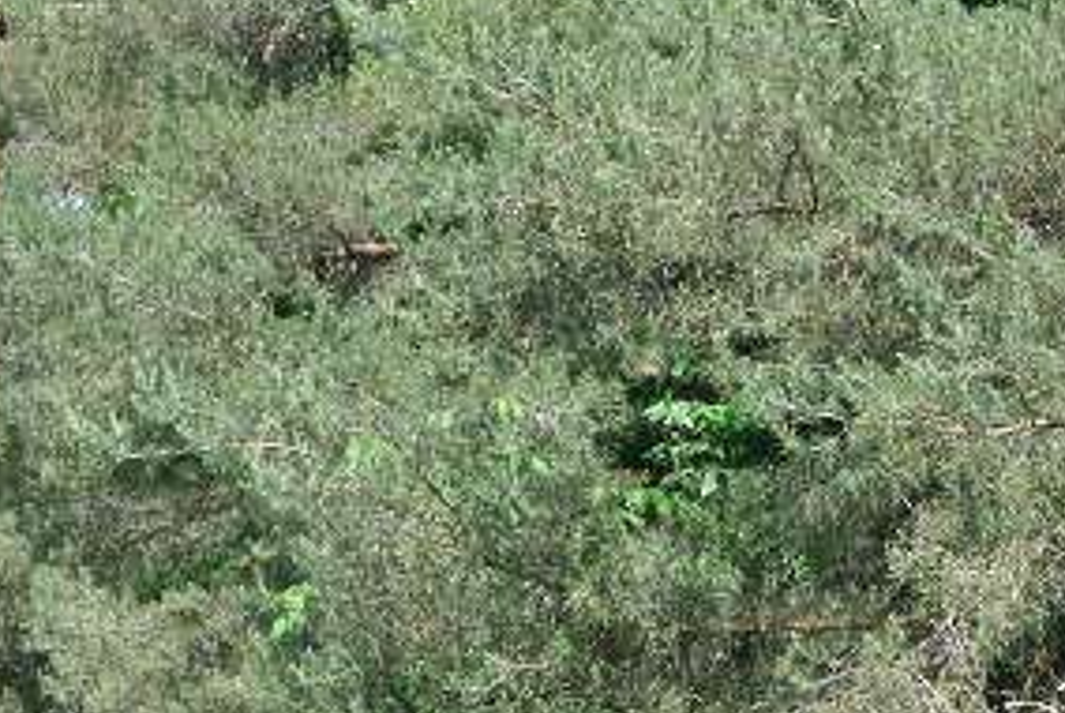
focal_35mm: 130
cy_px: 940
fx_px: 3850
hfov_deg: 15.7
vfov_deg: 10.3
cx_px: 795
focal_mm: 13.6
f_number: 4
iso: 100
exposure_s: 1/320
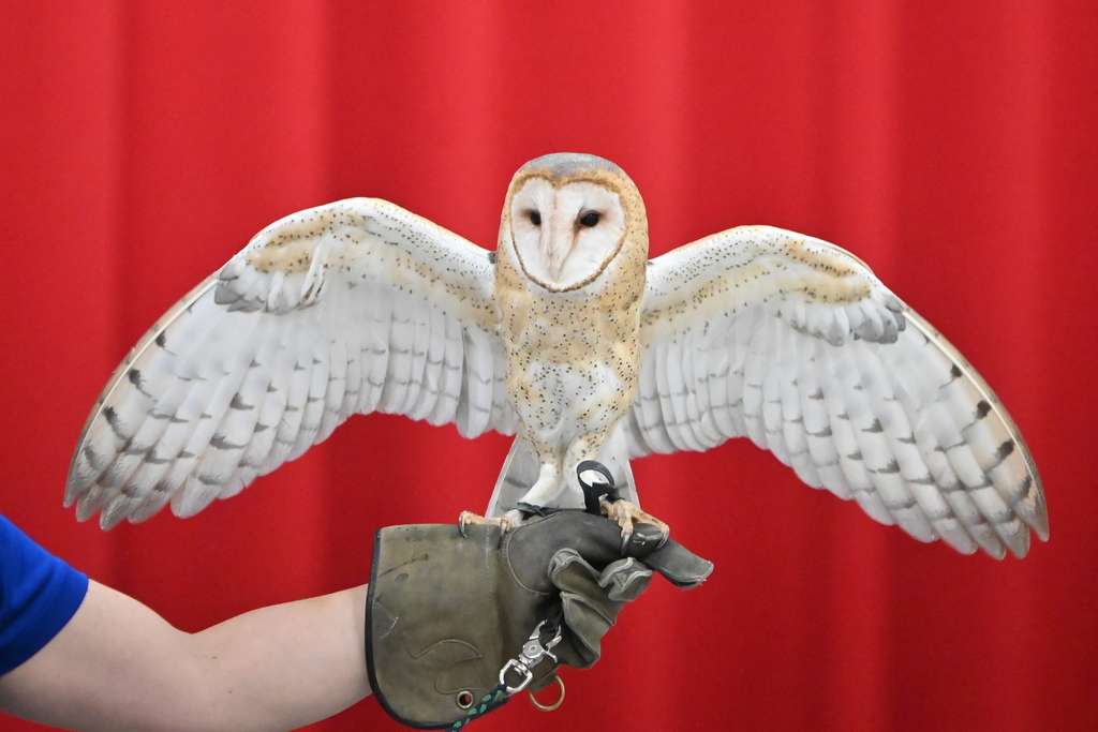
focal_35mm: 300
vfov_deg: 4.6
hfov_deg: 6.9
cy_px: 366
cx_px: 549
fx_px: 9151
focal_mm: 200
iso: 12800
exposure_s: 1/750
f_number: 2.8
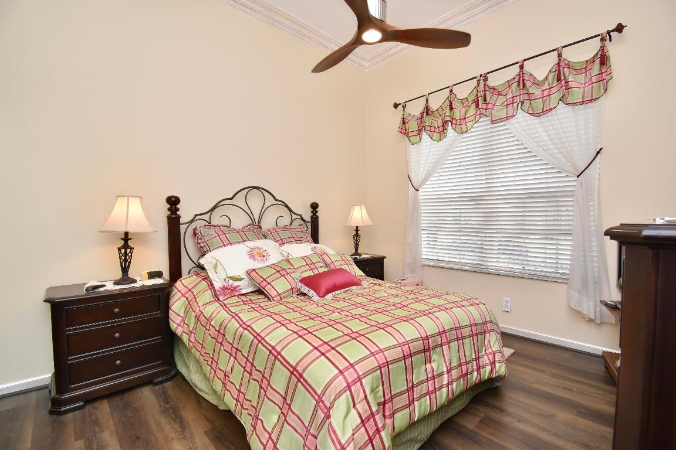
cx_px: 338
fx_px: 282
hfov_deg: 100.4
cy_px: 225
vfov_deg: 77.3
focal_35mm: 15
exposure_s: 1/60
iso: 400
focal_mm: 10
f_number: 5.6
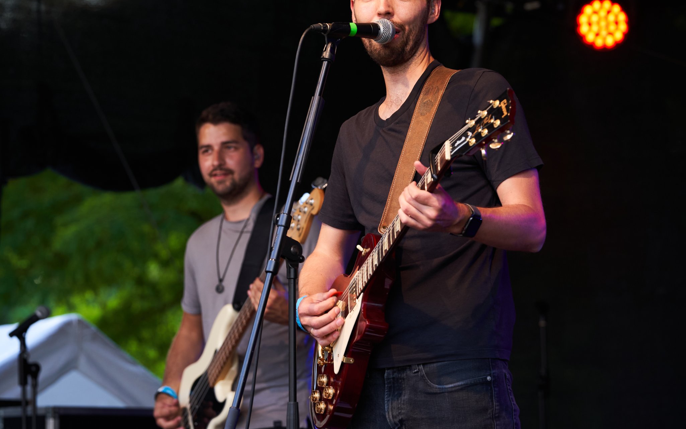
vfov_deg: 8.6
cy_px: 187
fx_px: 2861
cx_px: 284
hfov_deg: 13.7
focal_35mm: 153
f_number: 4
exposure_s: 1/250
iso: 640
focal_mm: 120
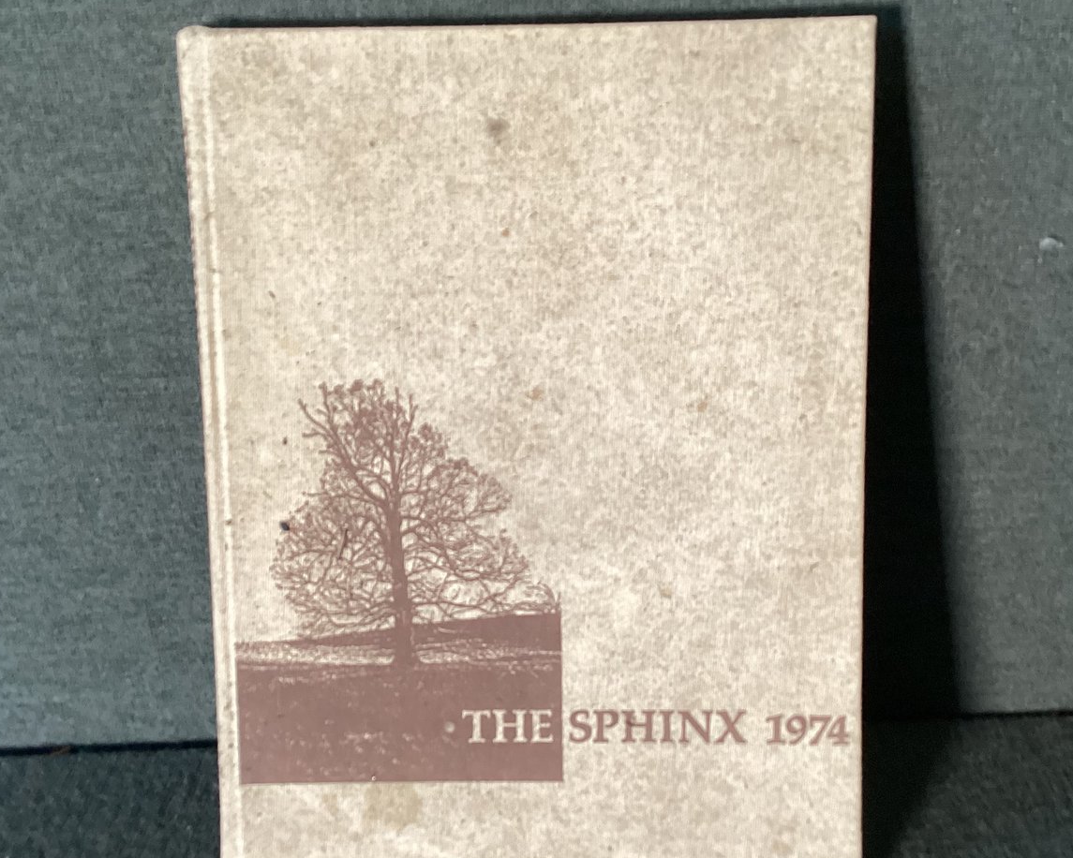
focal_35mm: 40
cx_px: 551
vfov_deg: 37.3
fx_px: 1270
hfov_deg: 45.8
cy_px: 483
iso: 200
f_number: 2.4
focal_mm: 3.3
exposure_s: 1/50
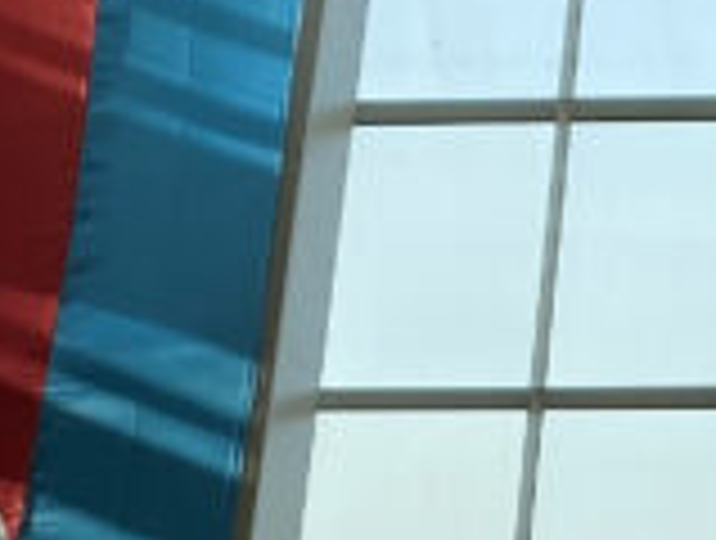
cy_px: 1264
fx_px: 3462
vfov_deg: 8.2
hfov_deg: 11.1
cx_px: 1247
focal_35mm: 167
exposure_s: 1/805
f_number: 1.8
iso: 32
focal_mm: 4.25
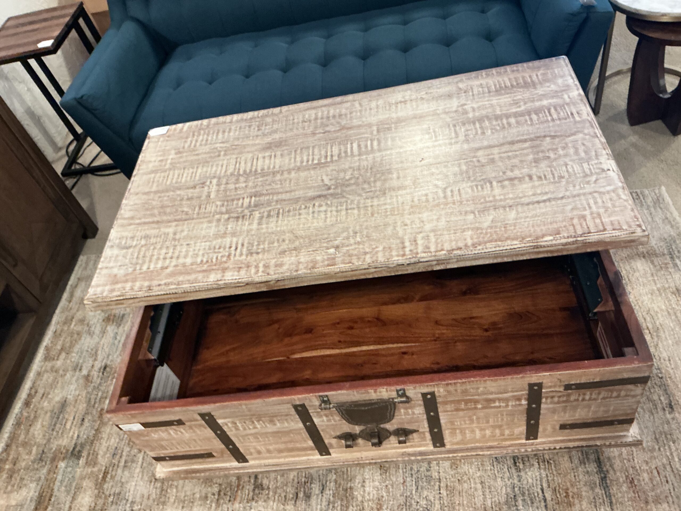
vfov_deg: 48.2
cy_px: 256
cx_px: 340
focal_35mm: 29
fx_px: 571
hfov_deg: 61.7
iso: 200
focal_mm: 3
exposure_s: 1/40
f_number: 1.8
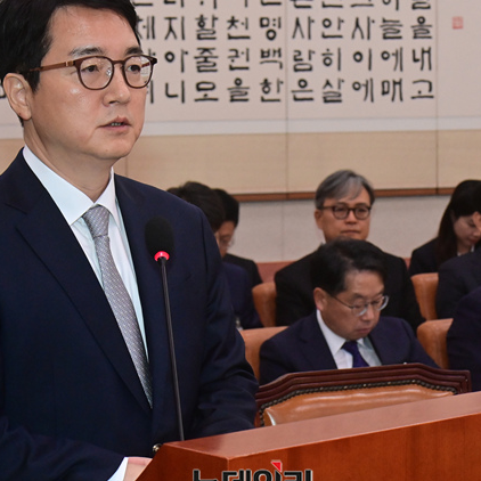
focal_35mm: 129
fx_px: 2028
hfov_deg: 13.5
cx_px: 250
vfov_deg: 13.5
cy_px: 222
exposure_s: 1/250
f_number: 9
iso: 6400
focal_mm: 80
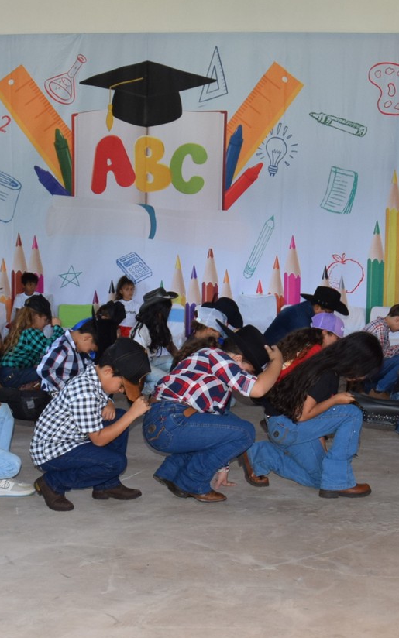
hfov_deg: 21.6
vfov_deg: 33.9
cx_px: 230
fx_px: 1044
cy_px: 381
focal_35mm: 60
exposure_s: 1/100
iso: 800
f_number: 5
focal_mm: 18
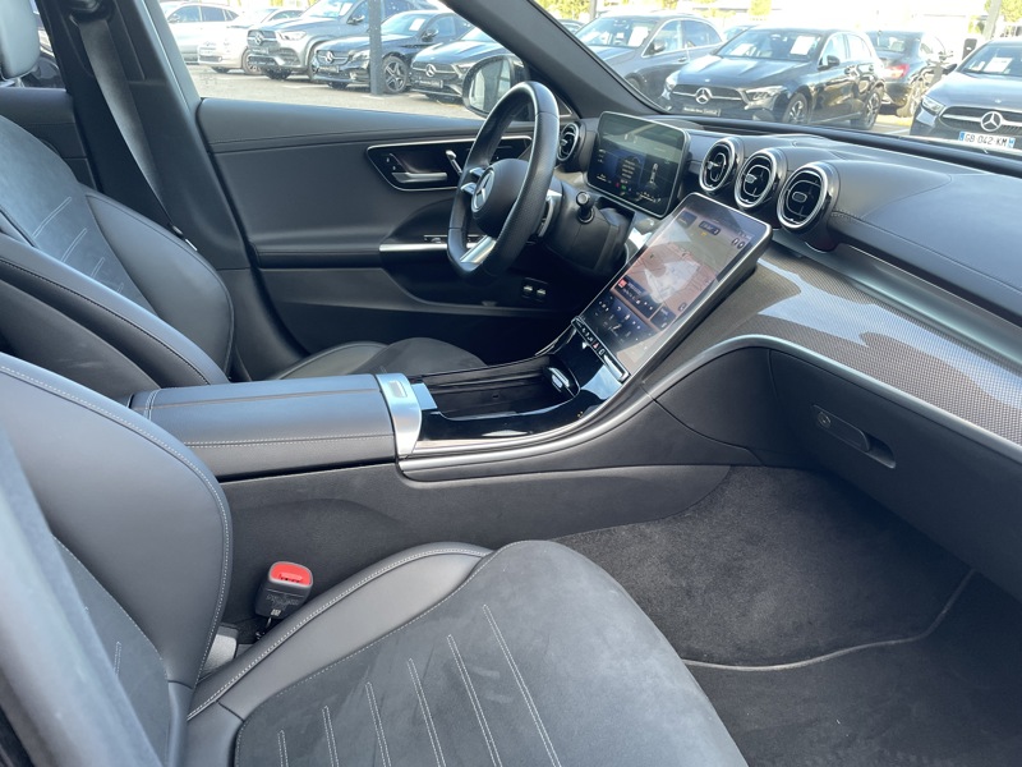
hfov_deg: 67.3
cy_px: 384
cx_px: 511
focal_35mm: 26
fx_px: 768
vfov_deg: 53.1
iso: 125
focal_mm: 4.2
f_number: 1.6
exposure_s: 1/121
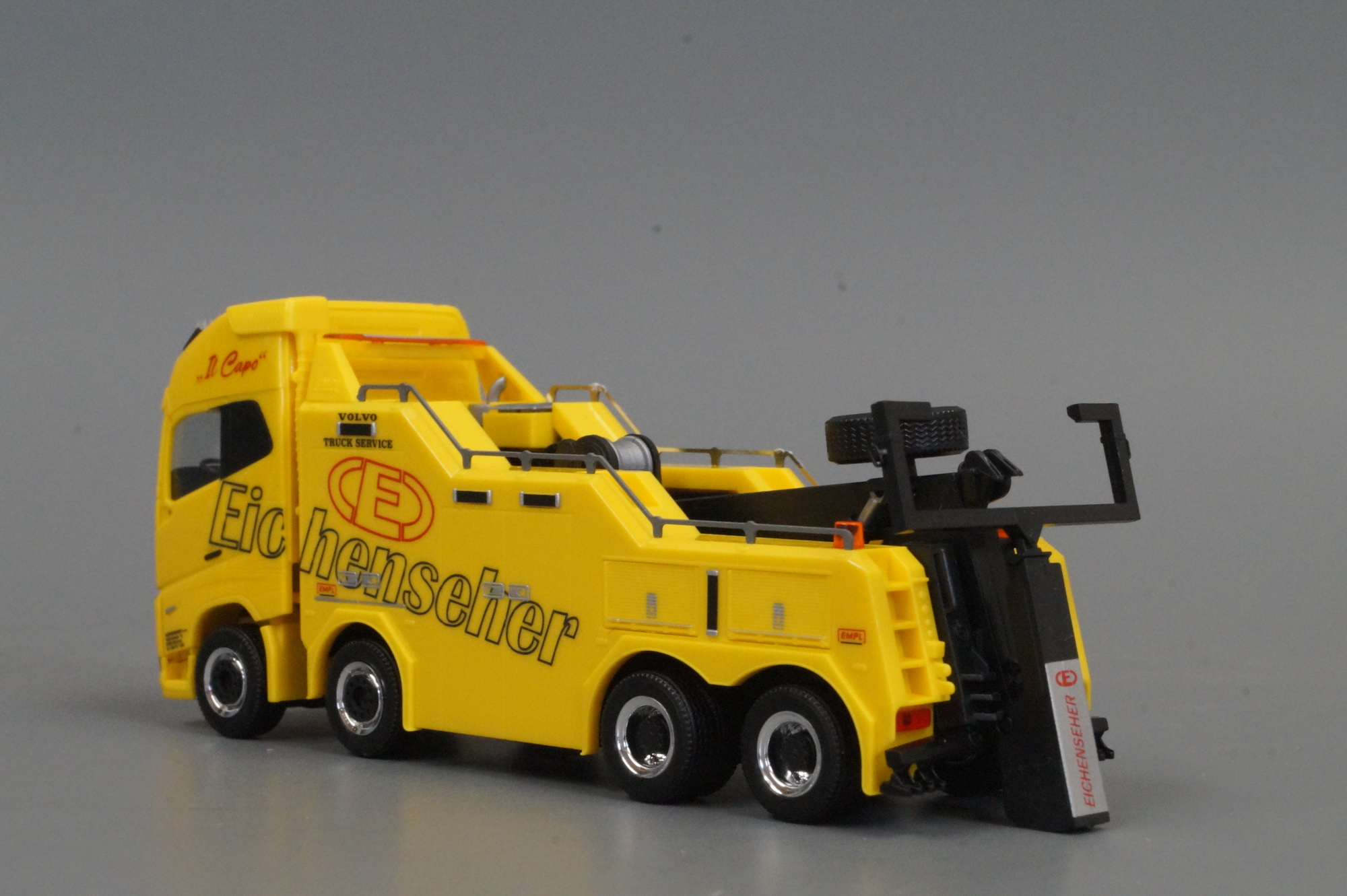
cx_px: 674
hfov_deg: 27.0
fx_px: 2805
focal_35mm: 75
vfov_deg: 18.2
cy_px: 448
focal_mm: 50
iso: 3200
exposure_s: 1/25
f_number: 22
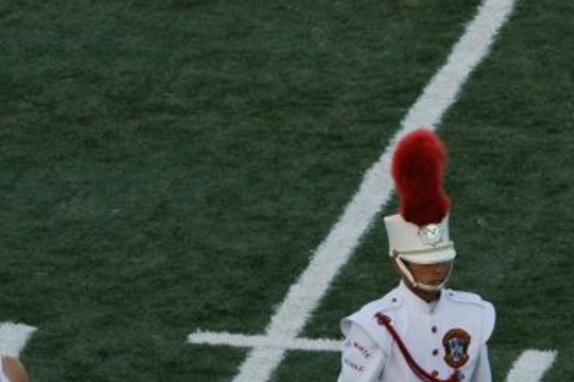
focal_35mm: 994
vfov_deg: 1.4
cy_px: 421
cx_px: 403
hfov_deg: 2.1
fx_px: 15840
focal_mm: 270
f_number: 5.6
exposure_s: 1/200
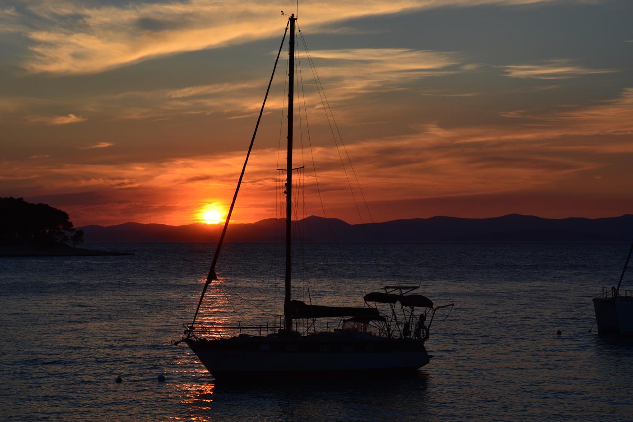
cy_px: 204
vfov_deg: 15.4
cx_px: 277
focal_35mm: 89
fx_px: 1565
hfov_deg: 22.9
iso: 200
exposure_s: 1/320
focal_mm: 52
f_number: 10
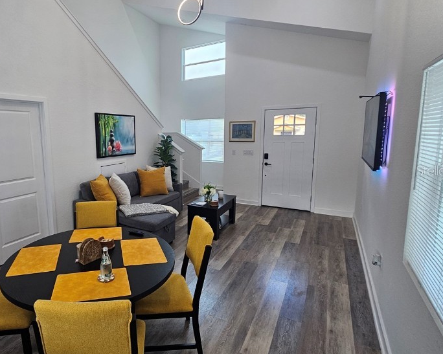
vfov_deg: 70.8
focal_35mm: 19
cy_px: 170
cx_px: 146
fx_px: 249
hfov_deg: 80.4
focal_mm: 2.2
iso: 64
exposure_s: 1/60
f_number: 2.2
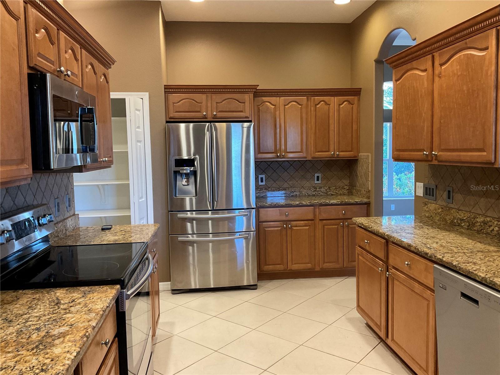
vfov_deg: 48.2
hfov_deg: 61.7
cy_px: 188
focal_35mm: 29
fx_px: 419
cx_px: 250
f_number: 1.8
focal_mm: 3
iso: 125
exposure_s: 1/60
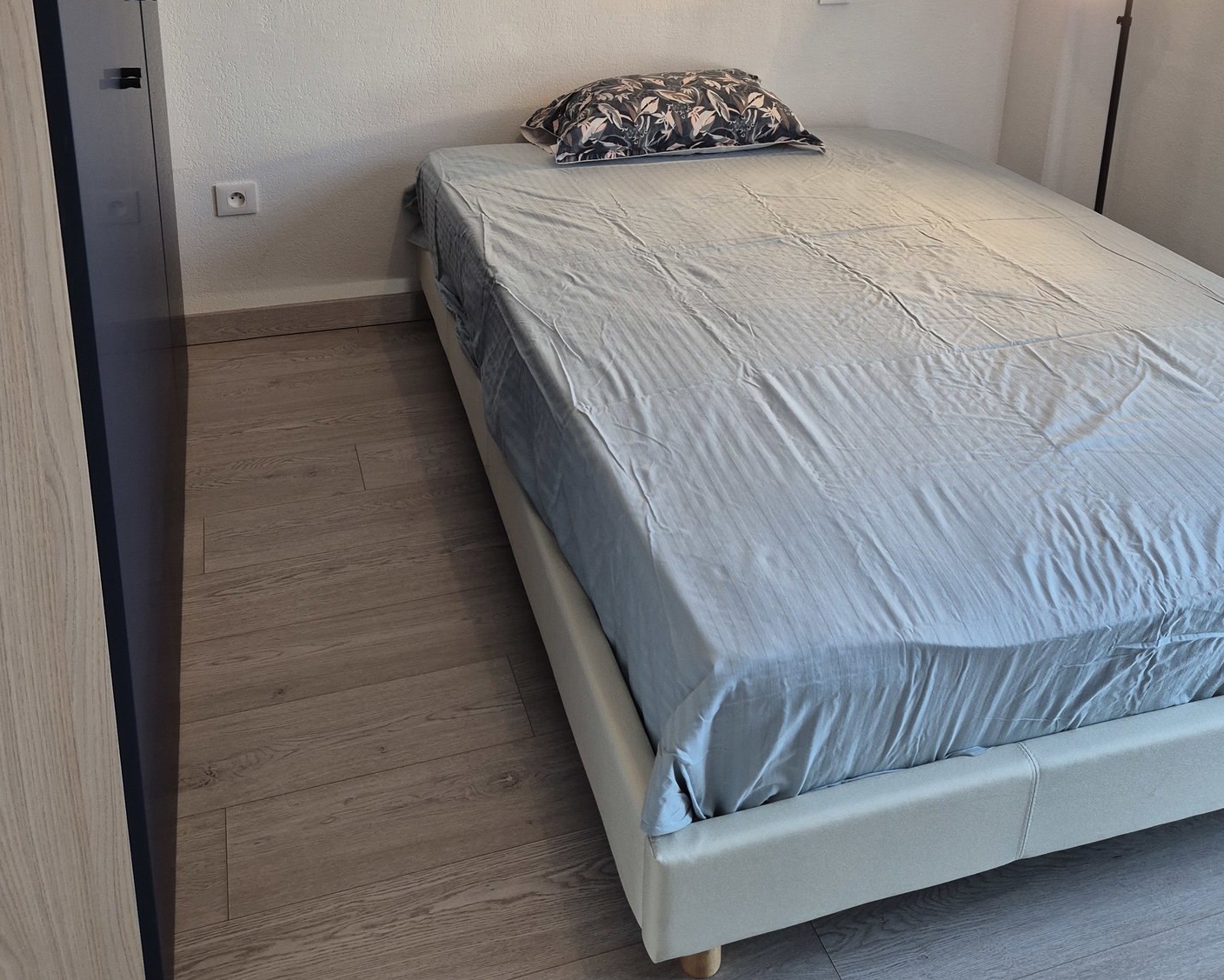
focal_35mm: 34
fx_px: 1232
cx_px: 637
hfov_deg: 52.8
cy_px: 169
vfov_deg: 41.2
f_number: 1.8
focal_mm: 5.4
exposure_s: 1/100
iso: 160
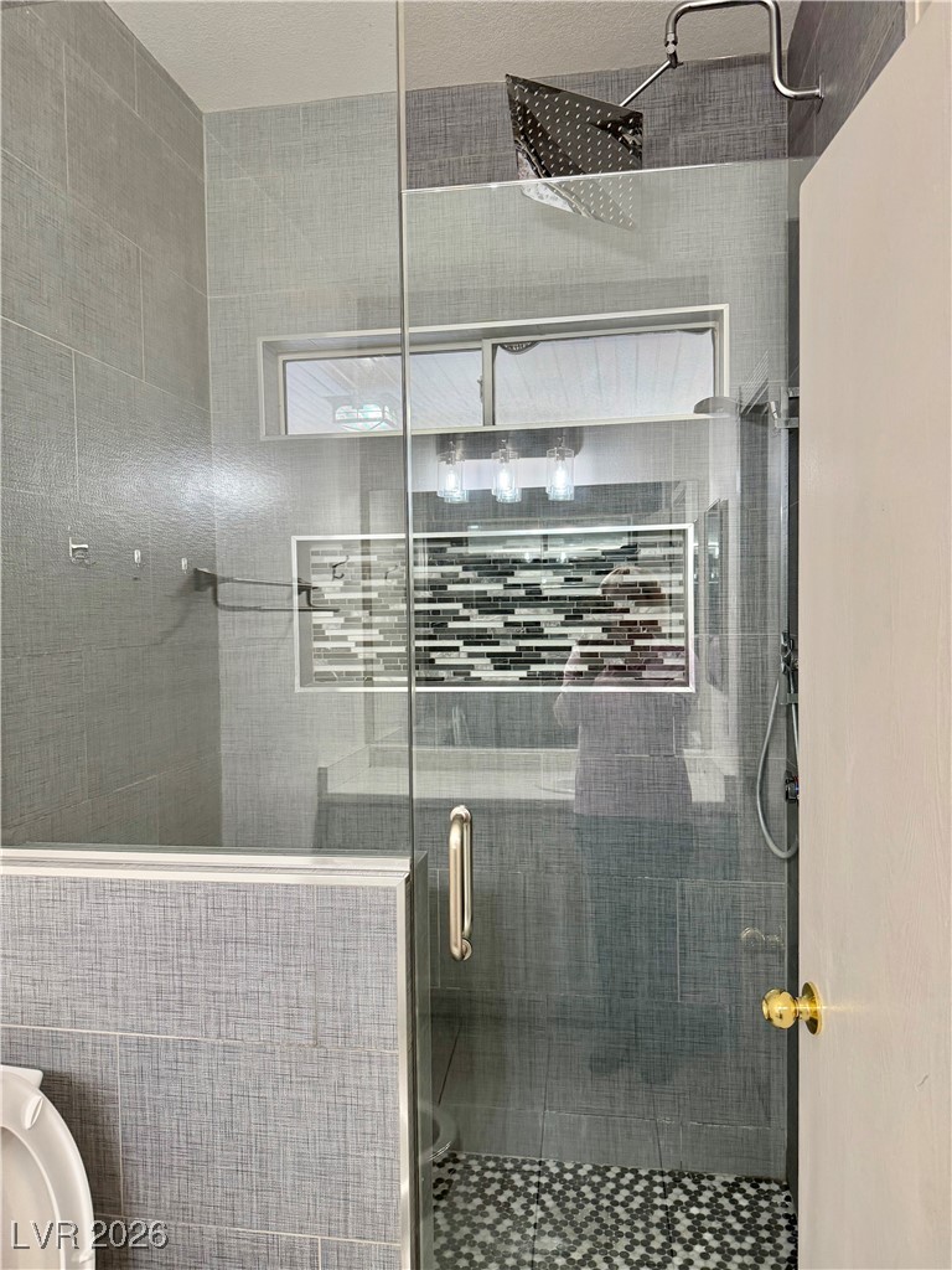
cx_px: 476
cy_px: 635
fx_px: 880
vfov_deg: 71.6
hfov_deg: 56.8
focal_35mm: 24
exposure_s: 1/120
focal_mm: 6.76
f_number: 1.78
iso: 320
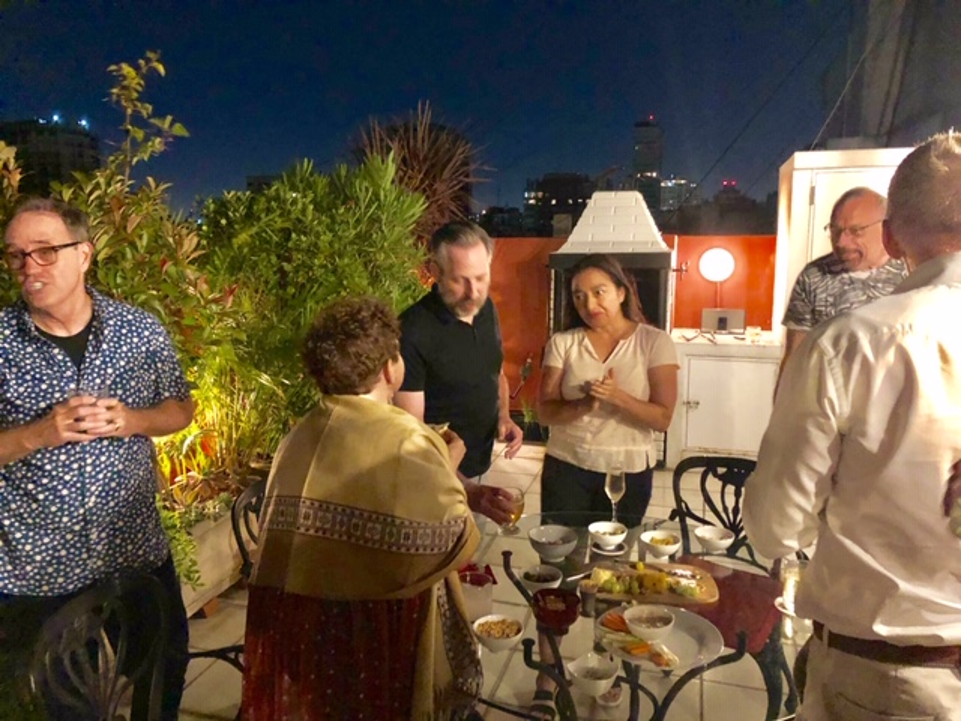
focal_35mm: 28
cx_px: 480
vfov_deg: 49.7
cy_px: 360
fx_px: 777
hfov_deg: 63.4
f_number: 1.8
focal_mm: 3.99
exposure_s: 1/4
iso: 200
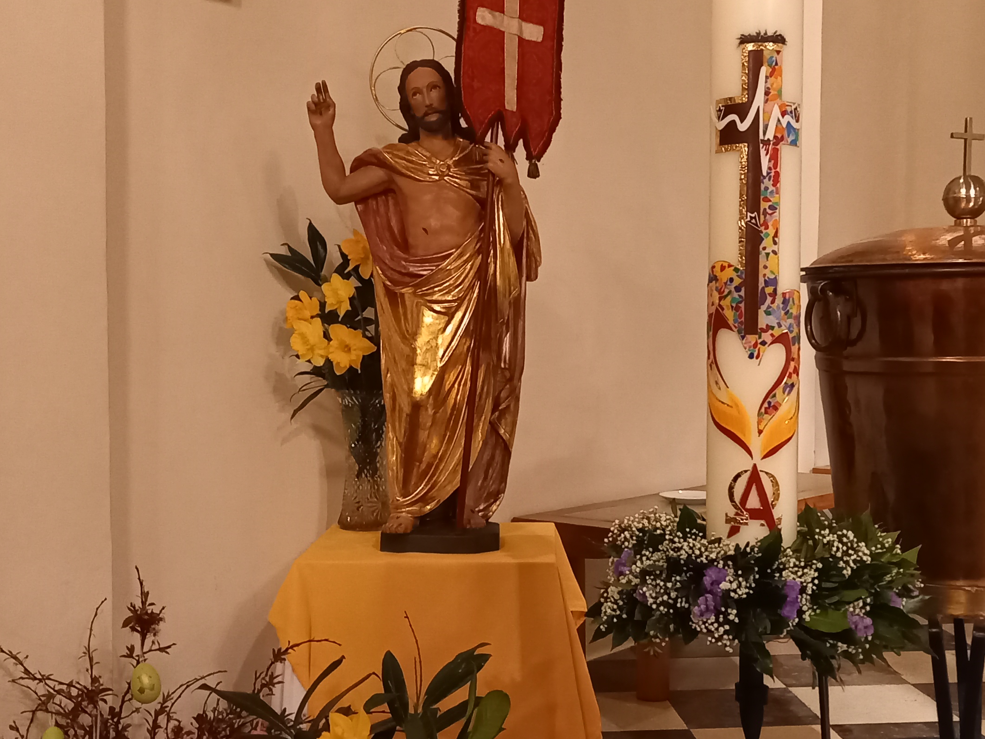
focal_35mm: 47
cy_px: 407
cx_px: 578
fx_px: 1337
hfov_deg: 40.3
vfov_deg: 30.9
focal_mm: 4.65
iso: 1250
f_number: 1.8
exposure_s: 1/20
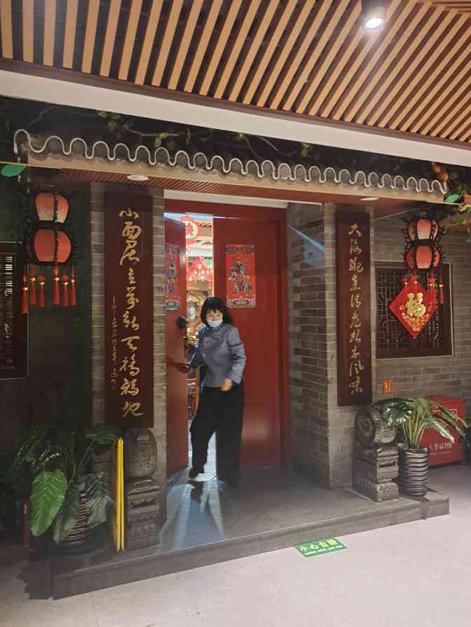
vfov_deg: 65.3
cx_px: 229
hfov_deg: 51.4
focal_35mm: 27
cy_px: 304
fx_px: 490
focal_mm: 5.58
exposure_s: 1/33
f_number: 1.8
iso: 100
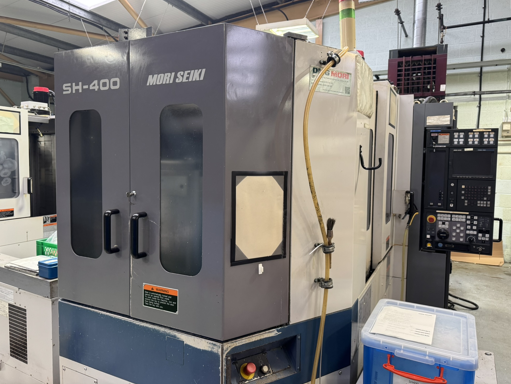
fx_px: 369
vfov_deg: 54.9
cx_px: 253
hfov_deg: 69.4
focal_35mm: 25
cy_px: 185
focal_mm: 6.76
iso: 200
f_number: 1.78
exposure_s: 1/50
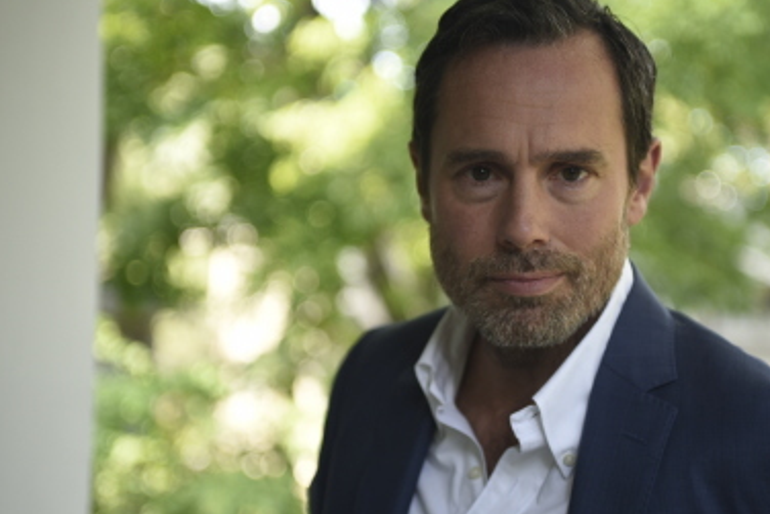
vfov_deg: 18.4
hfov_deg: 27.3
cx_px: 467
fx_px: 1583
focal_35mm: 74
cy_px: 264
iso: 400
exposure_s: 1/200
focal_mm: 58
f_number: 2.8
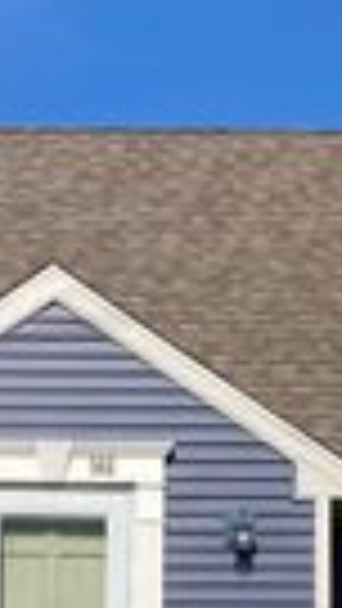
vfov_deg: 18.3
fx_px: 1821
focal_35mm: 113
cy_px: 660
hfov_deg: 10.7
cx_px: 63
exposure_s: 1/2703
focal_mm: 3.99
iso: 20
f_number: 1.8
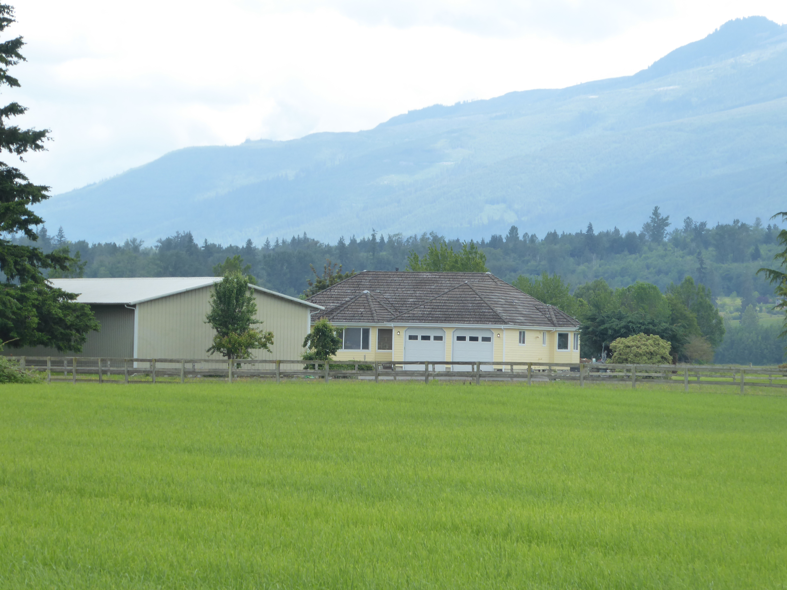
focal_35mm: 222
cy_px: 295
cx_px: 394
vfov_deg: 6.7
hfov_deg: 8.9
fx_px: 5047
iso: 125
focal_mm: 35.8
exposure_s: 1/160
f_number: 5.6
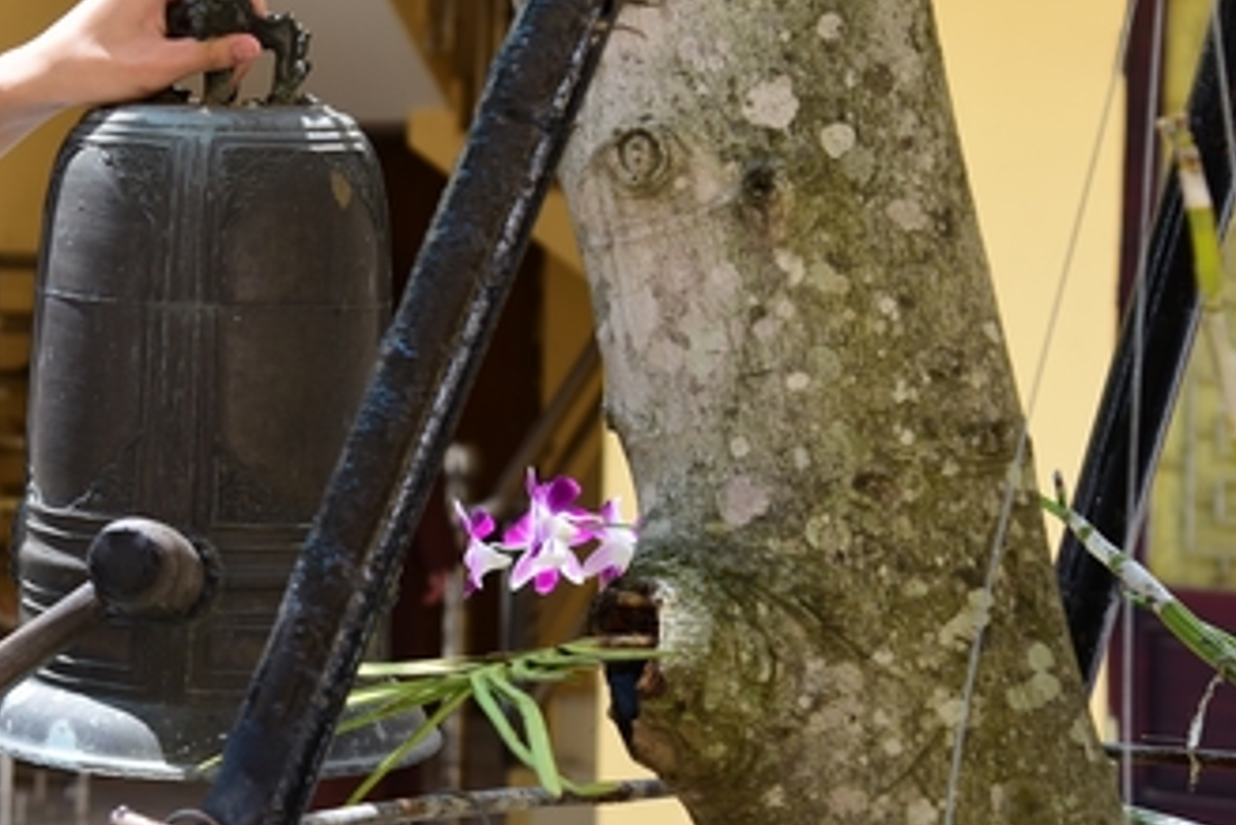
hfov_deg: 17.5
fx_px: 3950
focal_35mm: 115
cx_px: 98
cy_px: 339
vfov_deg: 11.9
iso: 200
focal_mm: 58
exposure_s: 1/80
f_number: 5.6
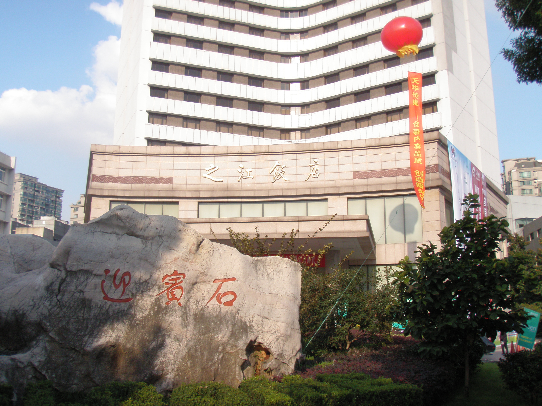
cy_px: 203
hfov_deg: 49.0
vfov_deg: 37.7
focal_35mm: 38
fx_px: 595
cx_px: 271
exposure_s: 1/500
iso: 80
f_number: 4.5
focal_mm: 6.7
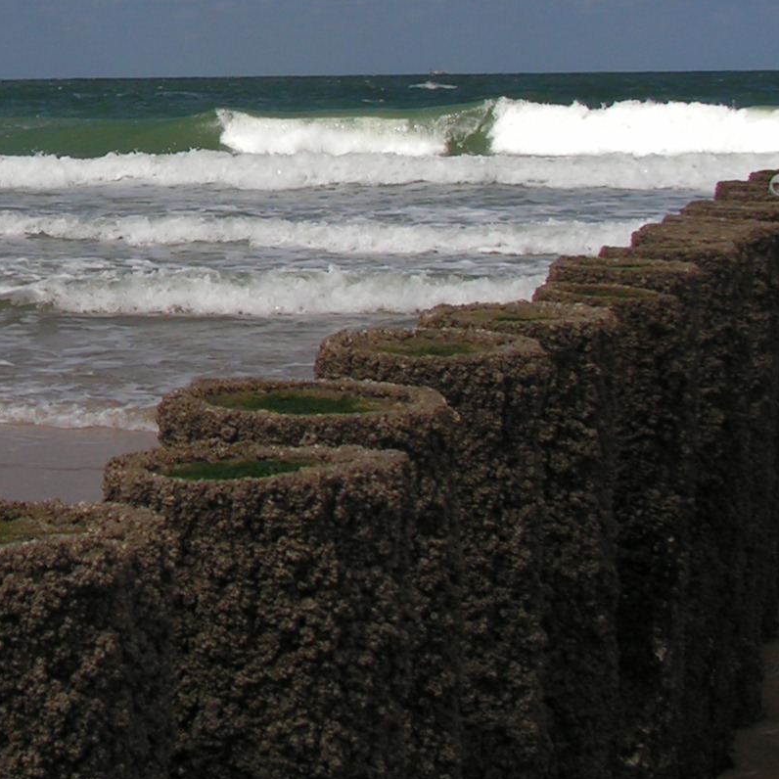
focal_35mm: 100
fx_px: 2546
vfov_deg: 17.2
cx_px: 75
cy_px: 102
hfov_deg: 17.1
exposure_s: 1/2000
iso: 64
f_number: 3.2
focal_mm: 7.4
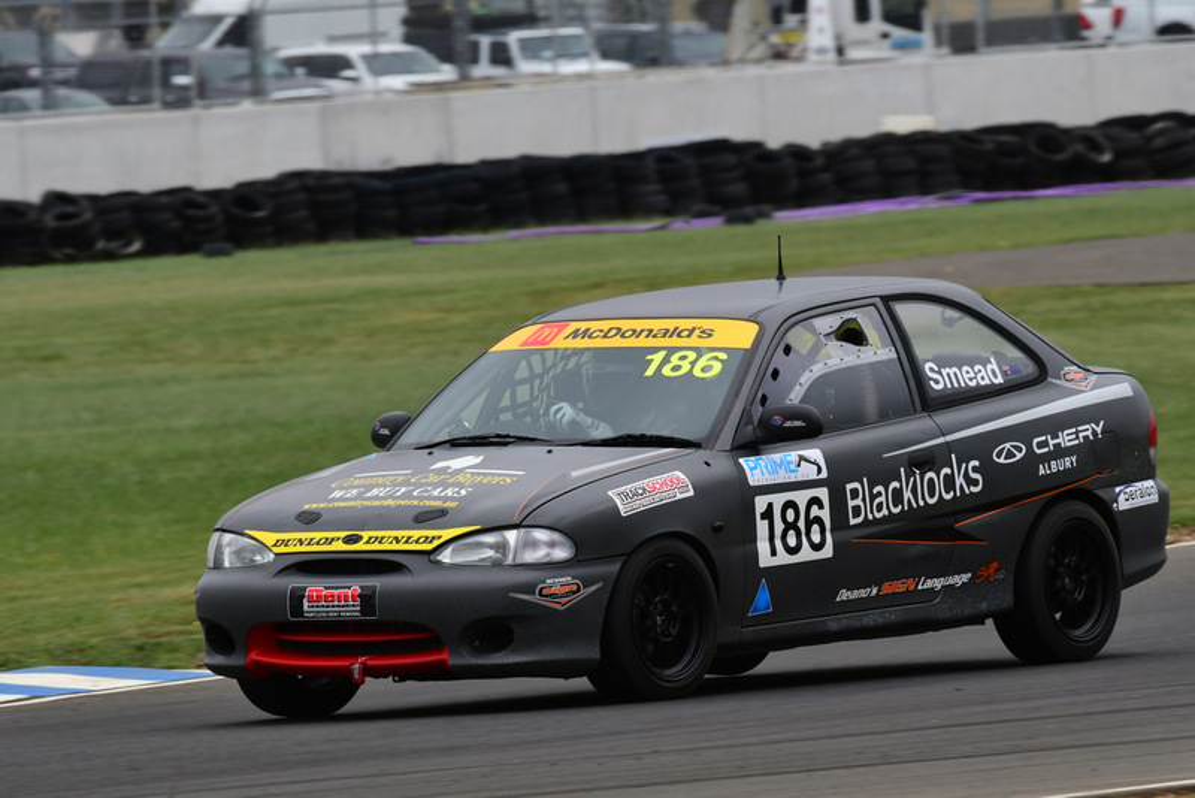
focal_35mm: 600
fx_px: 19923
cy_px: 399
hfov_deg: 3.4
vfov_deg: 2.3
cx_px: 598
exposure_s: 1/640
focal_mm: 400
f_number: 13
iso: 640
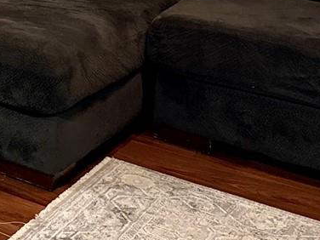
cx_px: -331
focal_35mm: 102
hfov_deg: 15.3
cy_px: -156
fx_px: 943
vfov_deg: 13.4
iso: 400
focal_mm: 6.76
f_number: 1.78
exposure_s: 1/60
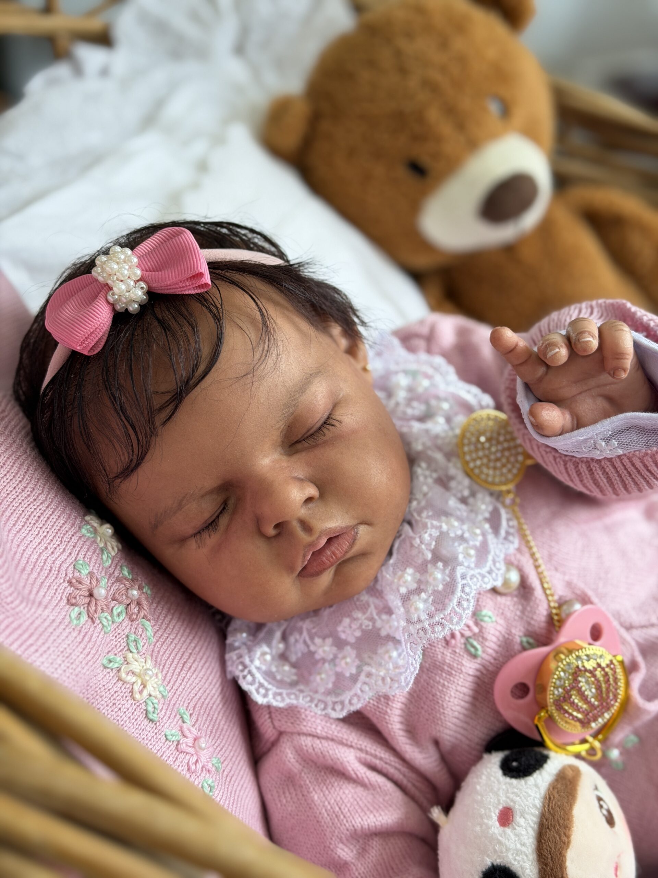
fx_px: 1217
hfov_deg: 30.3
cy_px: 439
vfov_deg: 39.7
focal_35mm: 48
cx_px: 329
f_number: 1.78
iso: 100
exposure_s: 1/72
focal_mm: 6.76
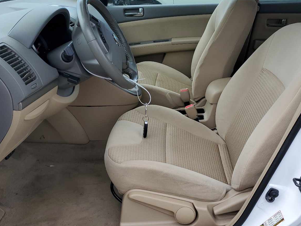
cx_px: 160
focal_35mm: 36
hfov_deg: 51.3
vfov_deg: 39.6
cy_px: 96
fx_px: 313
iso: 50
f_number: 1.5
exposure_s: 1/1000
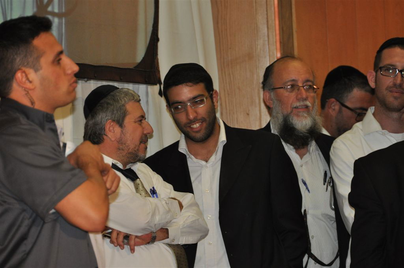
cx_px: 202
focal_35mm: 300
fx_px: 3362
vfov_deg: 4.6
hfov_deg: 6.9
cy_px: 134
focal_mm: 200
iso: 800
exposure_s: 1/60
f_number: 5.6
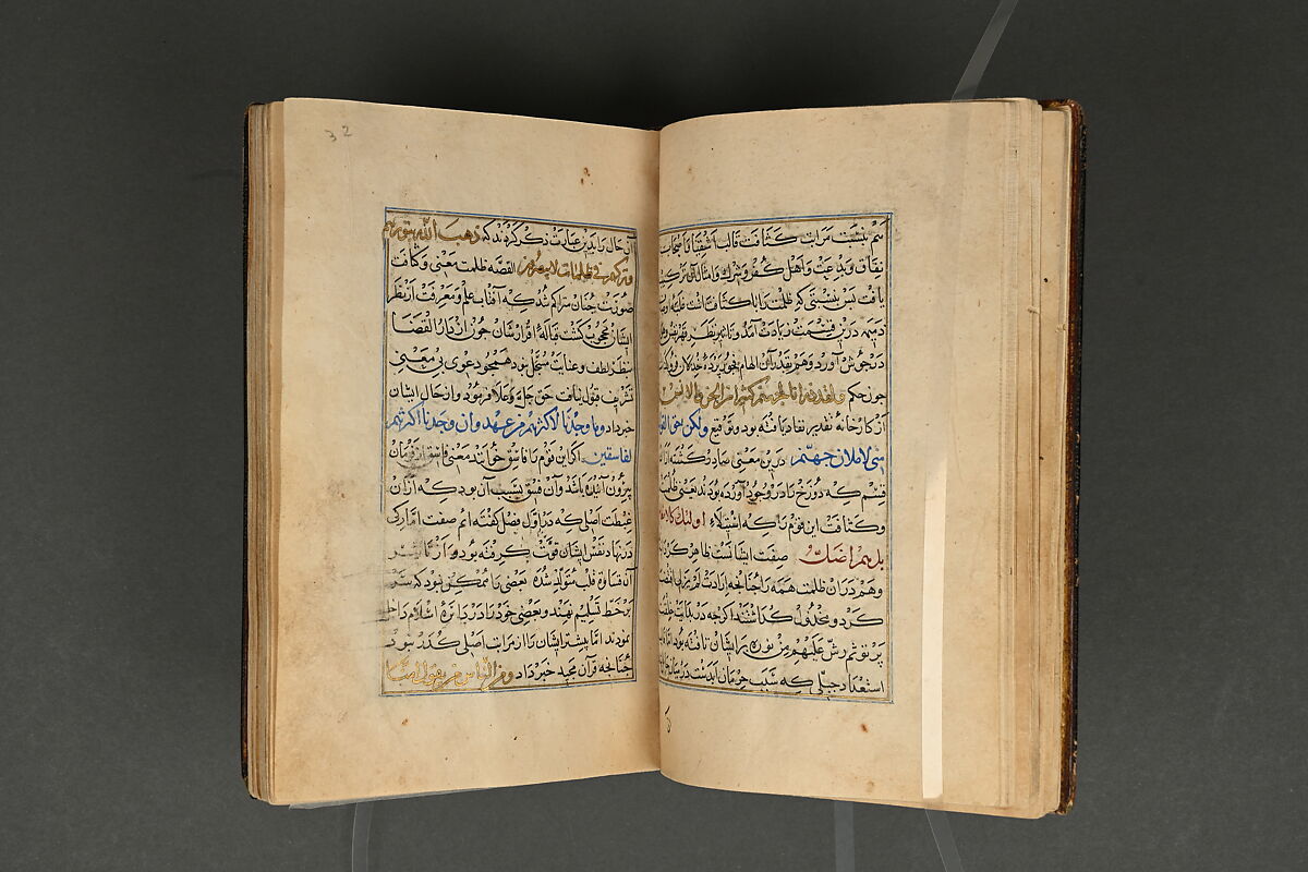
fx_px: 2071
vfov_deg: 23.8
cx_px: 654
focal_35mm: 57
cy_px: 436
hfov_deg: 35.1
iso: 250
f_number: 13
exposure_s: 1/30
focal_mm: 57
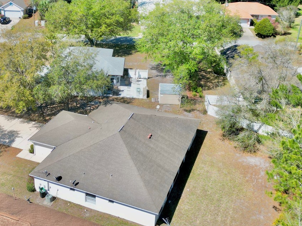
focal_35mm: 45
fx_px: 393
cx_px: 120
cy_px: 86
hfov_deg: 41.9
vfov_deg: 32.1
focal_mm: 6.72
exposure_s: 1/2500
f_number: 1.7
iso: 140
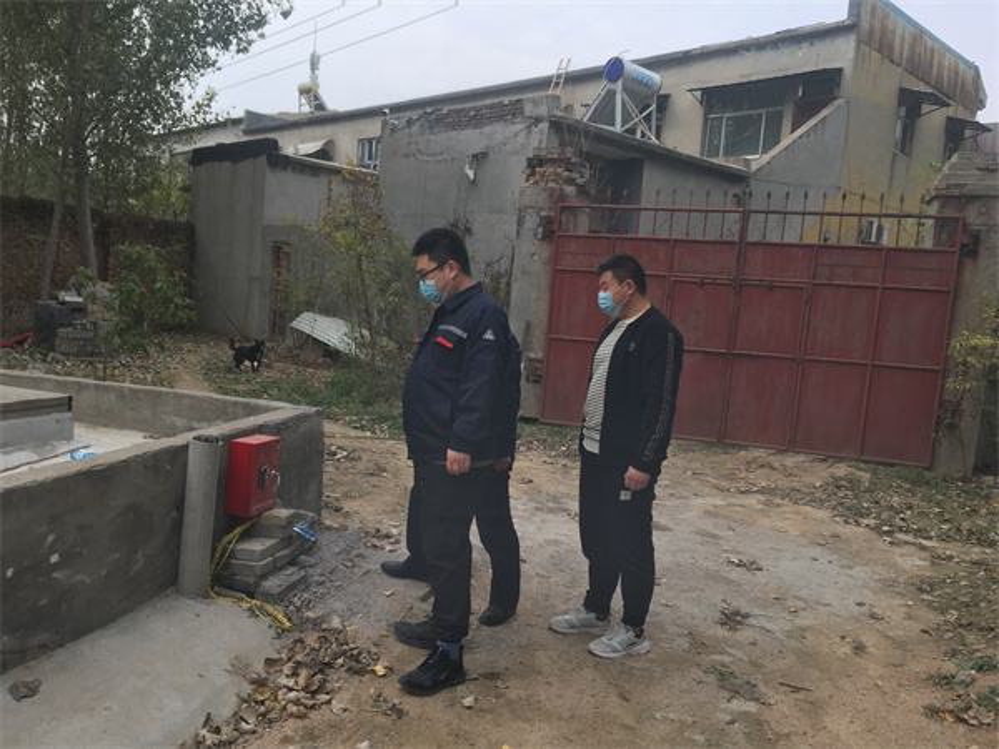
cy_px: 374
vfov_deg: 48.2
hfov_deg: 61.7
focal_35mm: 29
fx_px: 837
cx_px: 500
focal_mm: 4.15
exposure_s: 1/530
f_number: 2.2
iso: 25
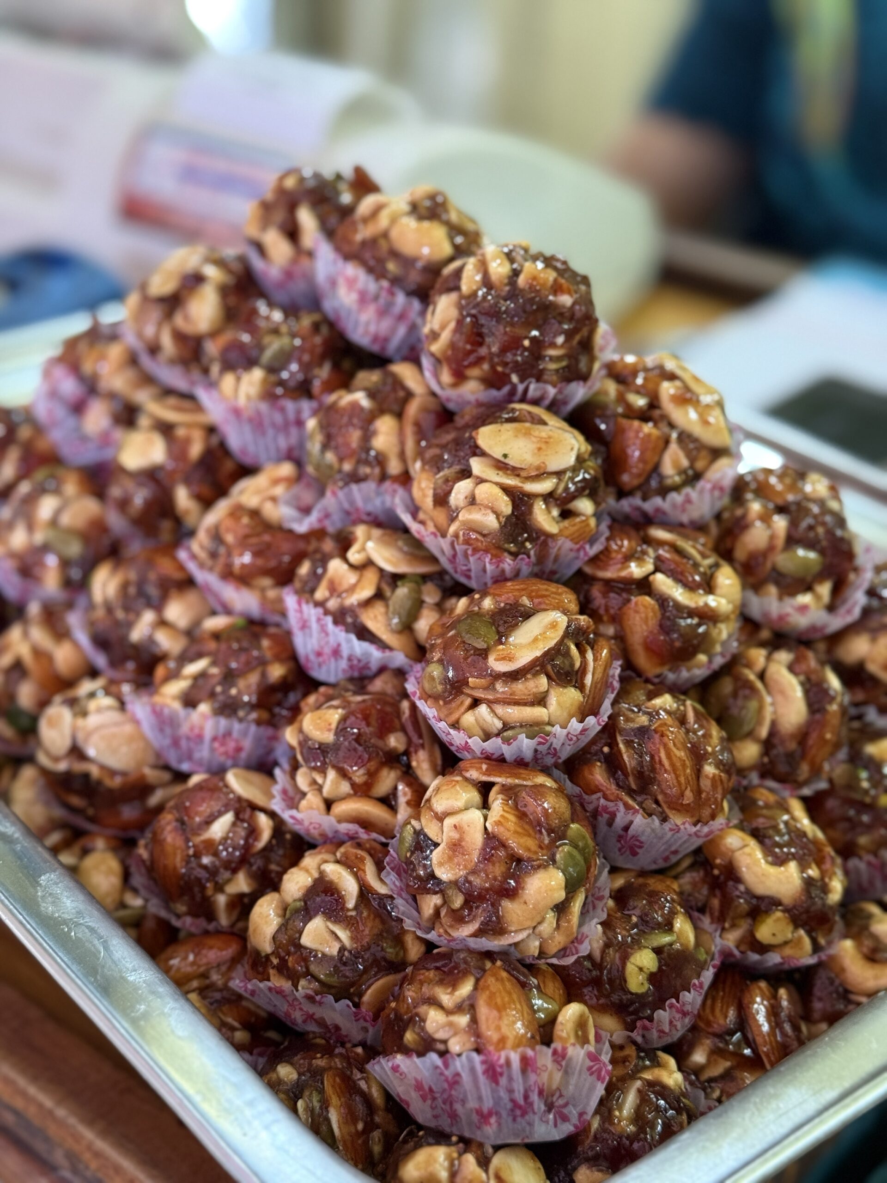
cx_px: 444
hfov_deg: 30.3
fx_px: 1640
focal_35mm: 48
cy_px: 592
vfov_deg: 39.7
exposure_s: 1/33
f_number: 1.78
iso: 320
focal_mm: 6.76
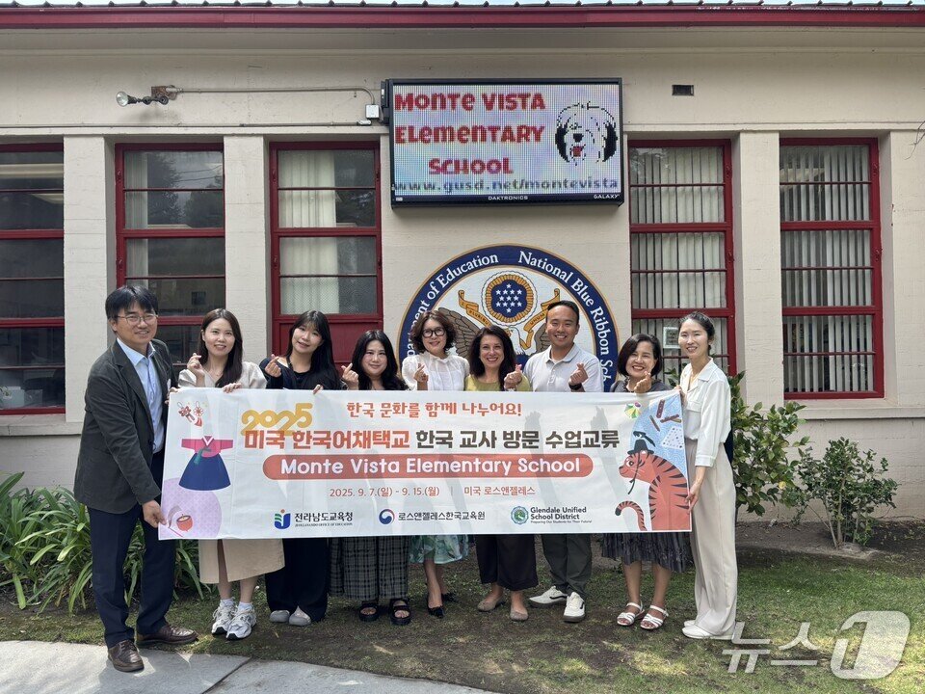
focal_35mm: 26
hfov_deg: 67.3
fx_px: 695
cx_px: 462
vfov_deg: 53.1
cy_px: 347
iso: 50
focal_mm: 5.96
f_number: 1.6
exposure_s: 1/943
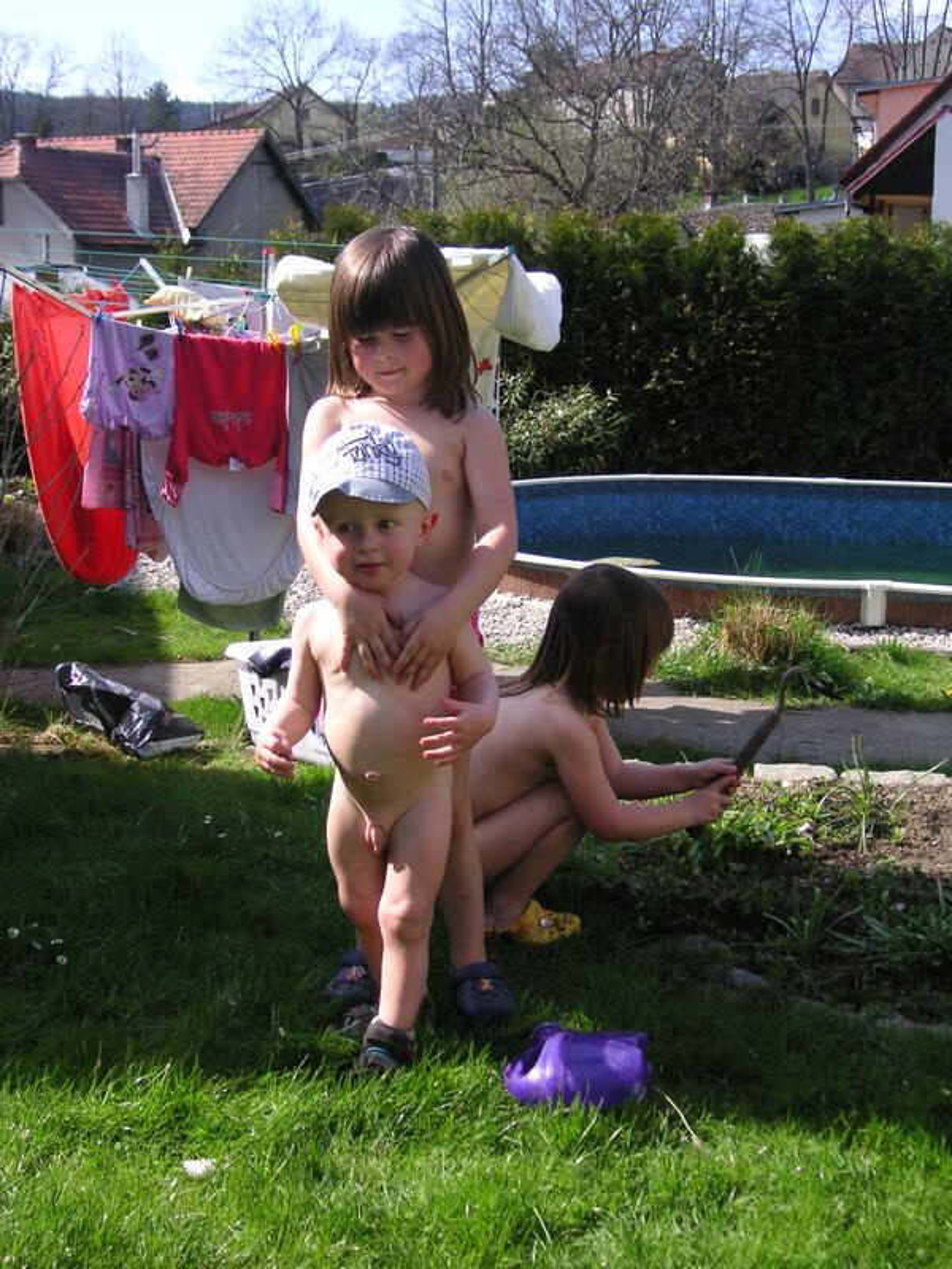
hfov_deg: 32.9
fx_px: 1613
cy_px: 634
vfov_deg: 42.9
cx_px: 476
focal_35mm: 44
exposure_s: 1/500
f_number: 3.1
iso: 50
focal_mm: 7.3
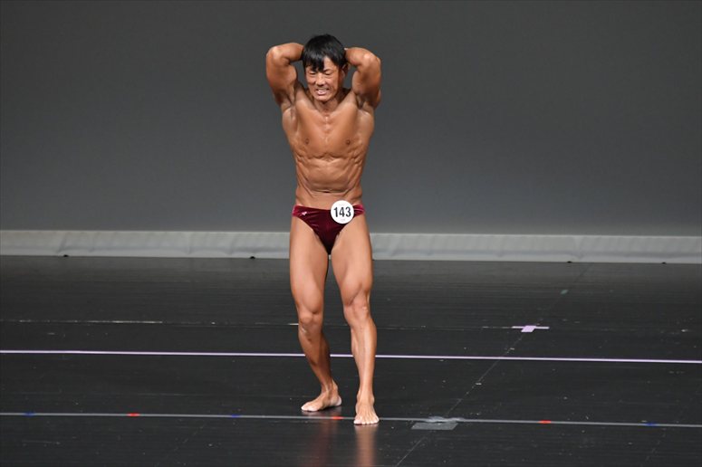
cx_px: 351
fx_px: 7309
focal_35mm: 375
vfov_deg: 3.7
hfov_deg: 5.5
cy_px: 234
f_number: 5.6
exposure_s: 1/400
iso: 4000
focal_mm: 250
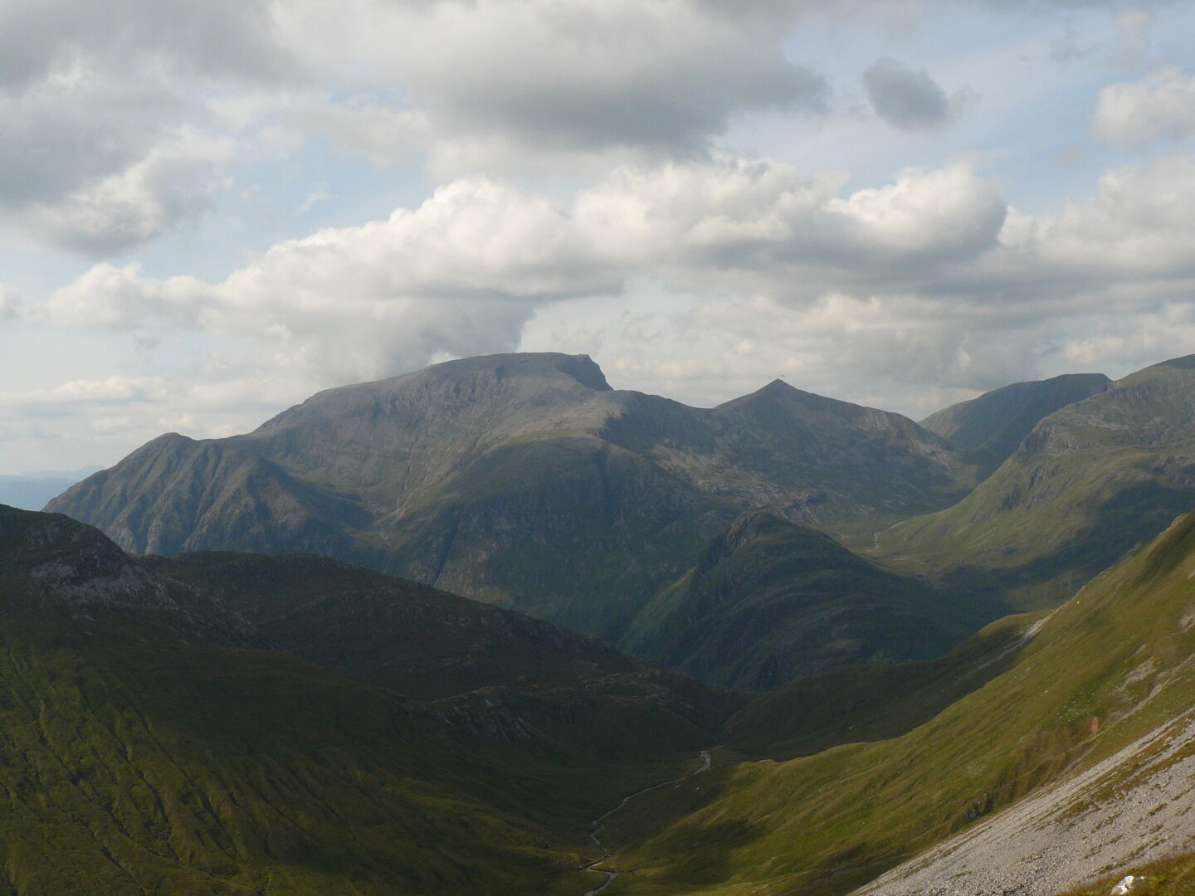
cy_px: 448
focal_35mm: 36
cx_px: 598
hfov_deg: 51.4
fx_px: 1243
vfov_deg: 39.7
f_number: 5.6
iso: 100
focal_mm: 6
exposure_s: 1/500
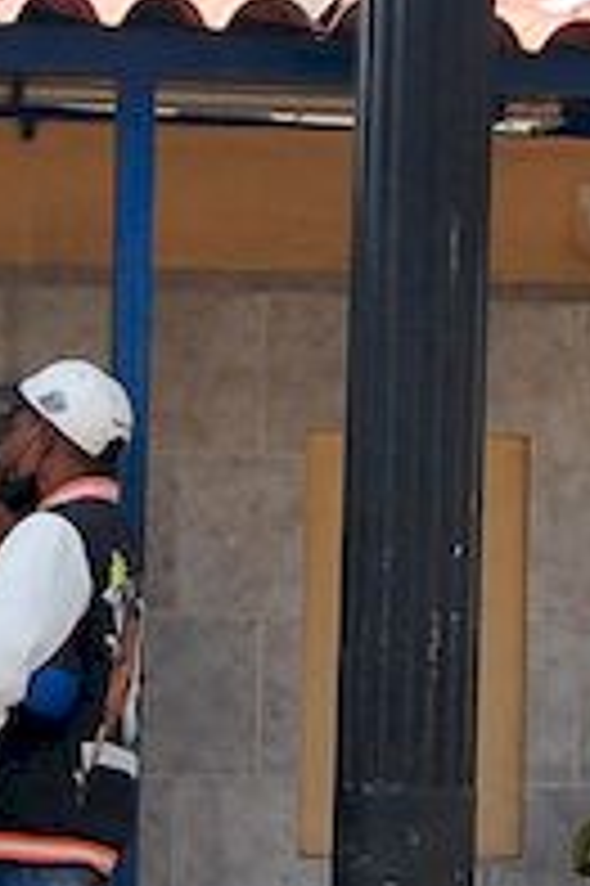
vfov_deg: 9.9
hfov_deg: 6.6
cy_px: 288
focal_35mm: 208
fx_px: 5122
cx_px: 171
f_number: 4
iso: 400
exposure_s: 1/640
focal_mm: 24
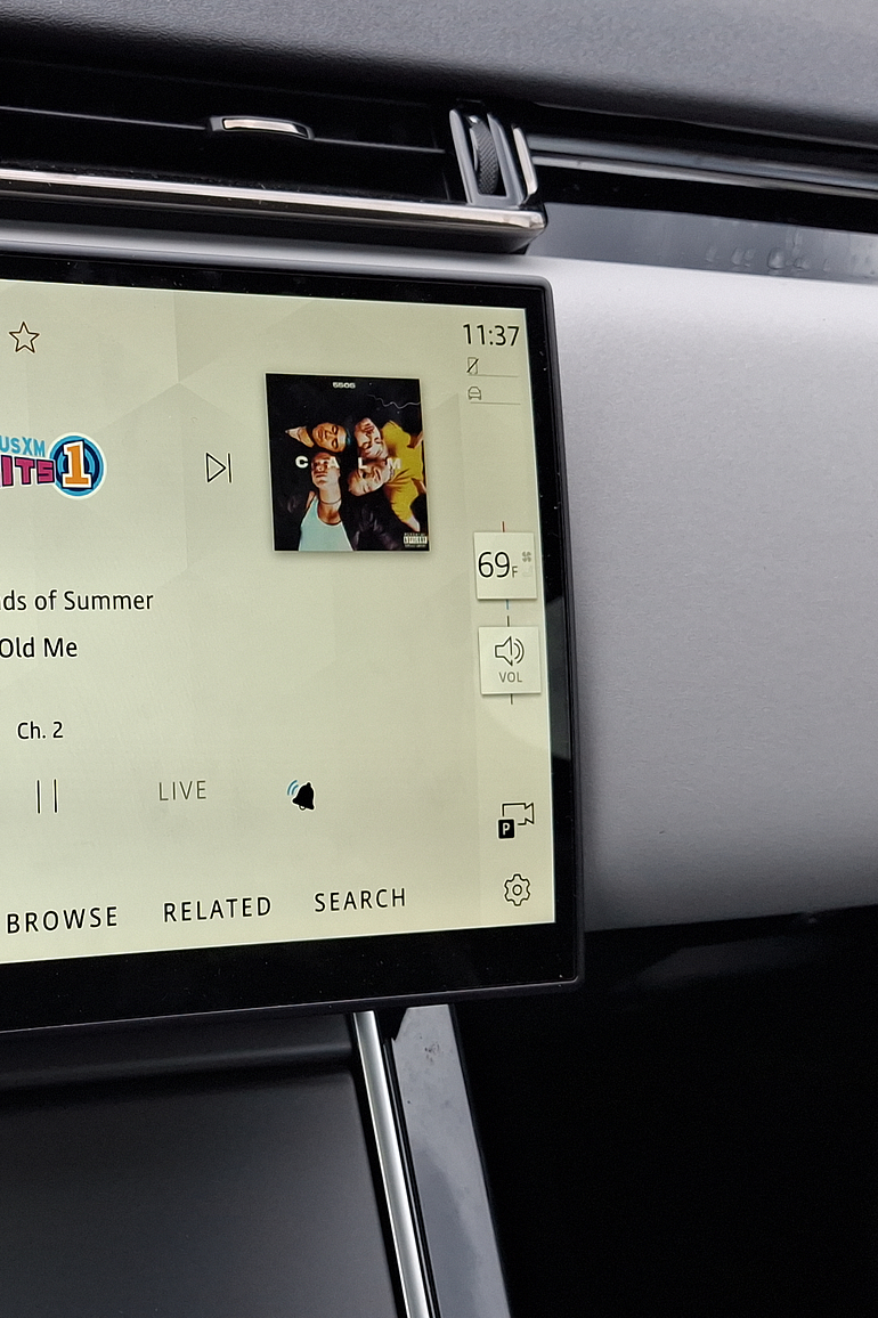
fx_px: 1318
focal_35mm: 36
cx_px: 10
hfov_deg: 33.8
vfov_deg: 53.1
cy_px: 635
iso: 33
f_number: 1.8
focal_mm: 4.69
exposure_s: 1/120
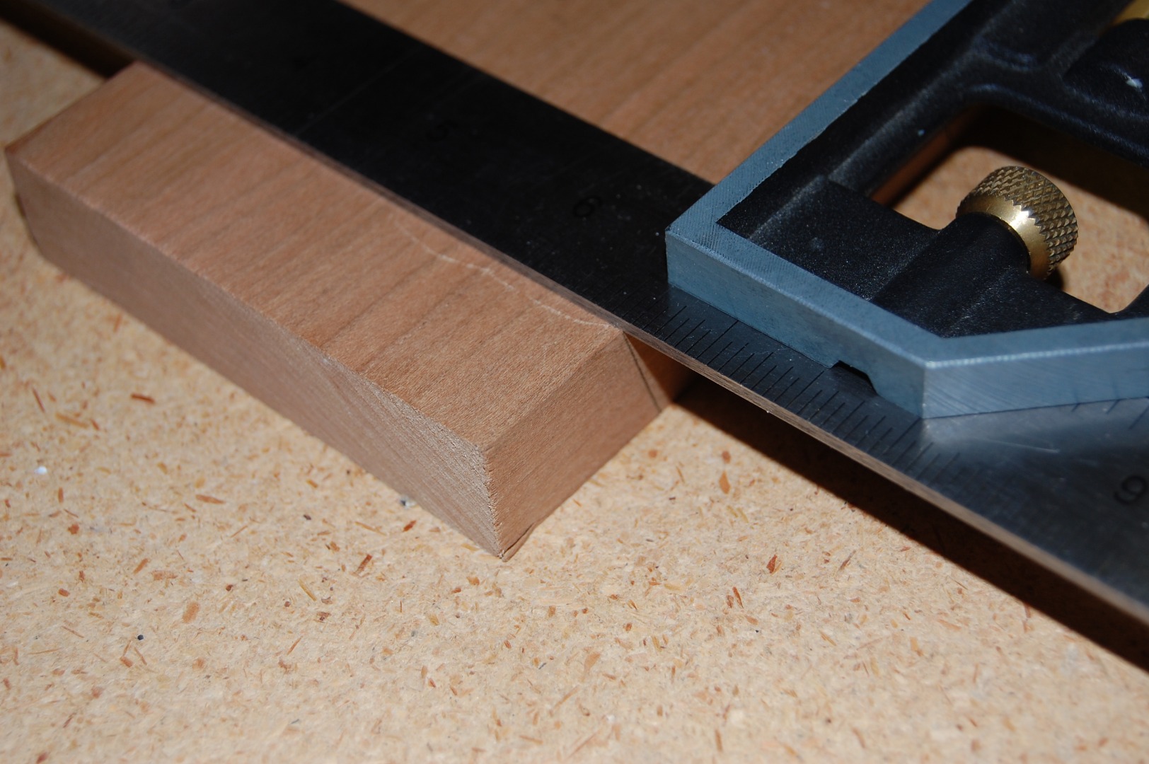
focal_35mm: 68
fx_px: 2153
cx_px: 574
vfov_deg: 20.1
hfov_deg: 29.9
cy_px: 382
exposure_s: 1/125
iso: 200
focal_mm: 45
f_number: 5.6
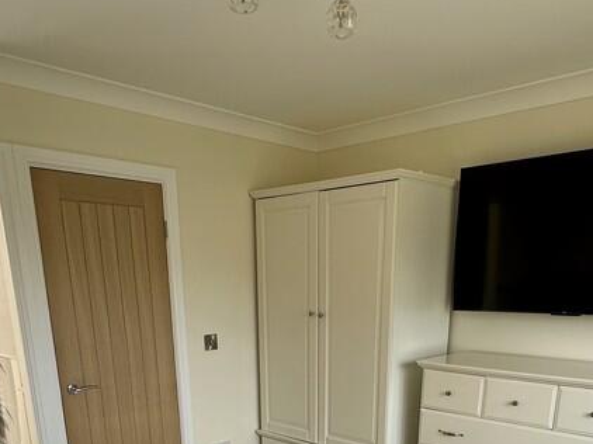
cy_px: 485
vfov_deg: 35.8
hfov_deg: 54.0
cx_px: 304
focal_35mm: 34
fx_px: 582
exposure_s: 1/123
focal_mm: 2.22
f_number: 2.2
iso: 40
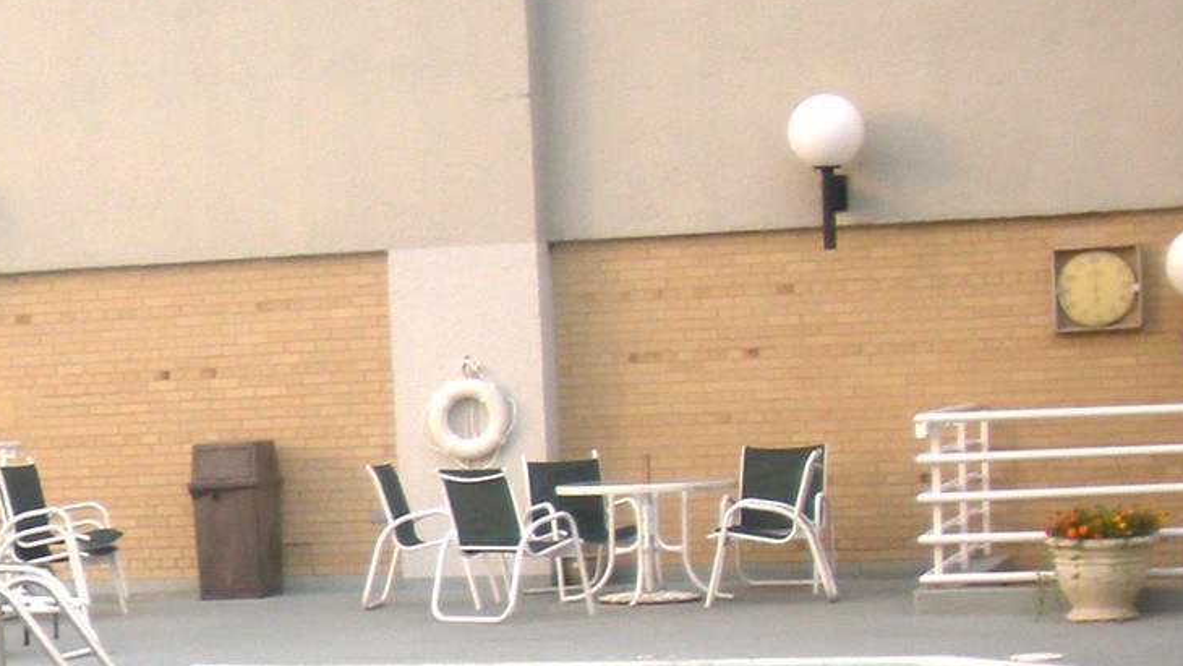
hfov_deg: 18.4
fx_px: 3357
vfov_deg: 11.2
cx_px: -433
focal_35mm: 107
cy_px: 627
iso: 64
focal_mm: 6.3
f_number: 3.5
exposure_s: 1/290
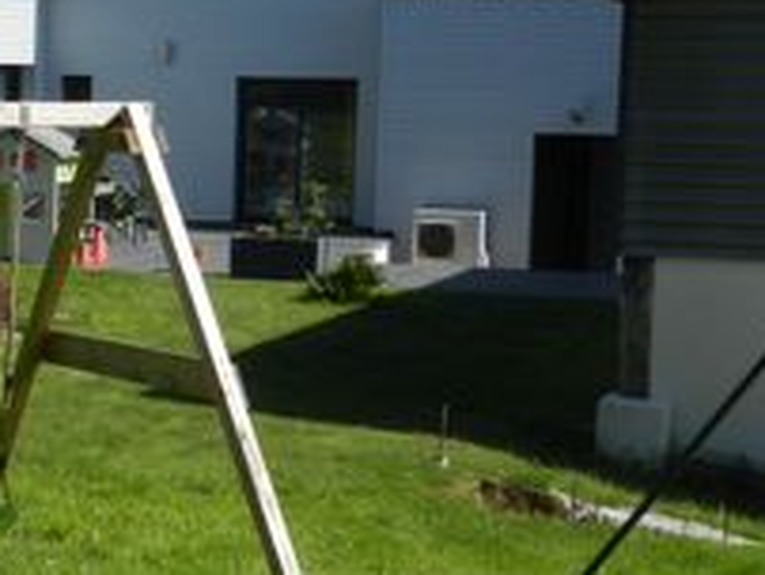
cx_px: -148
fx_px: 2102
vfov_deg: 15.6
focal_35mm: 95
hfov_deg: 19.5
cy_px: 291
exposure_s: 1/1250
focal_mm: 5.6
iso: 160
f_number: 4
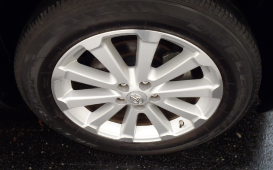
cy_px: 72
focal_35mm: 30
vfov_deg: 41.7
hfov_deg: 62.9
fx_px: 223
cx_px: 137
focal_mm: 5
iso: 200
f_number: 3.9
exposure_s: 1/8
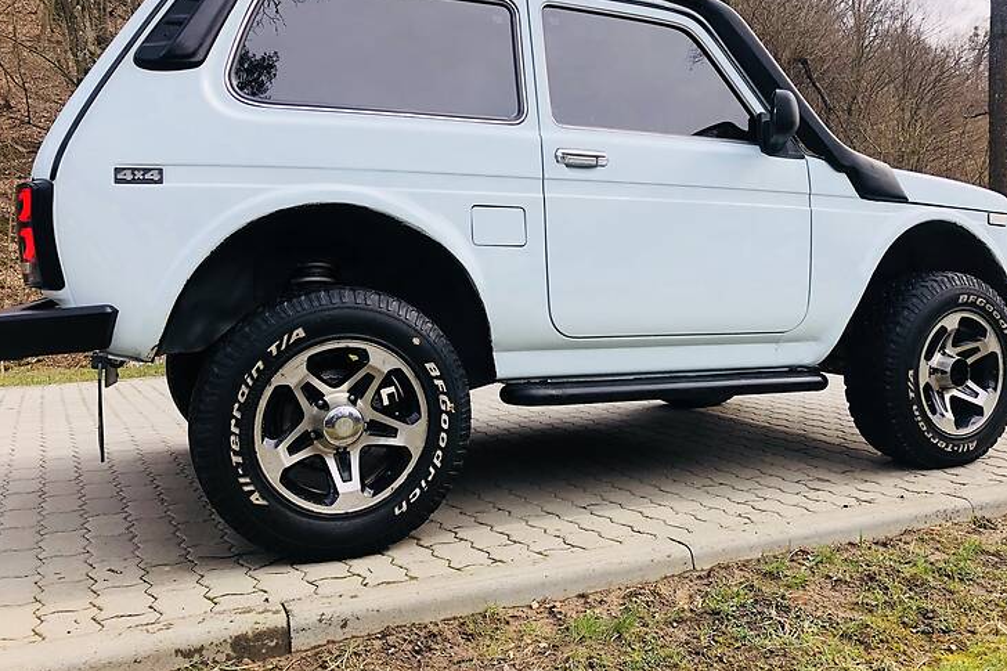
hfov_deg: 58.7
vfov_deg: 40.9
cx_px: 541
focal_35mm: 32
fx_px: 895
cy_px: 274
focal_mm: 4
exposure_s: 1/539
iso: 20
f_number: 1.8
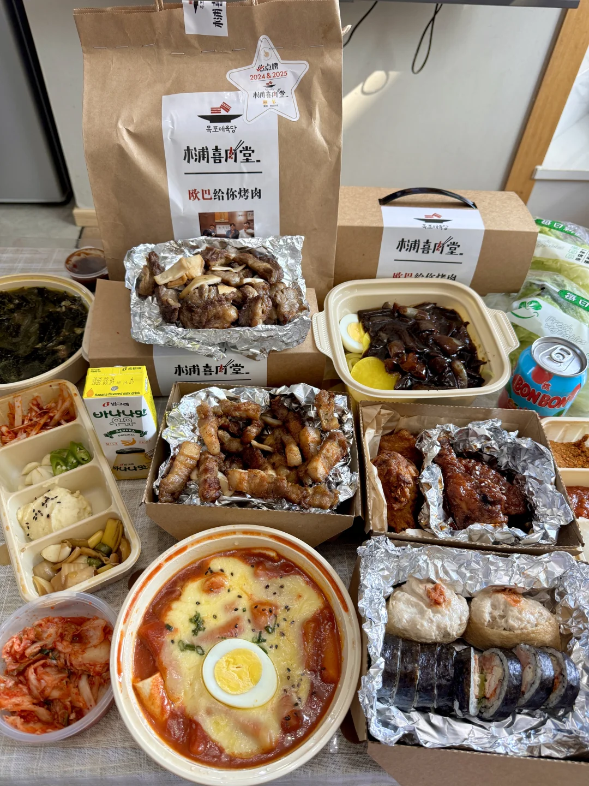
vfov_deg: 71.6
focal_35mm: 24
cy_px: 393
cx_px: 294
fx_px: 544
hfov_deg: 56.8
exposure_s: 1/50
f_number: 1.78
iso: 125
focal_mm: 6.76
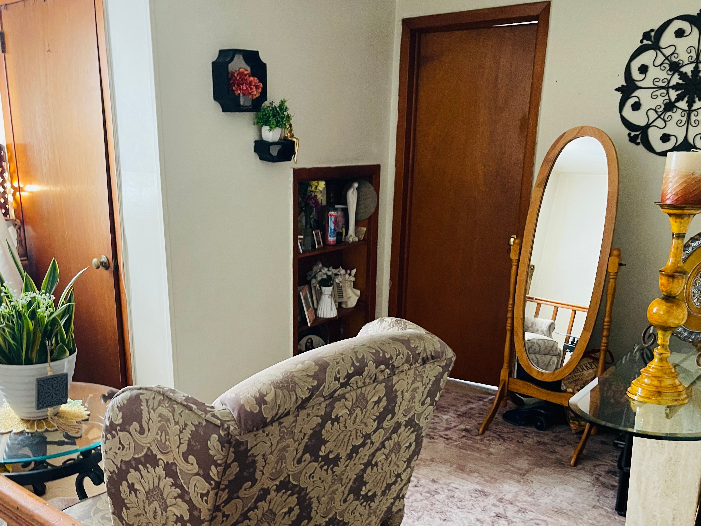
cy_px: 331
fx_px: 648
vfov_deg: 43.8
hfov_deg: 56.7
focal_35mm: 32
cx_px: 312
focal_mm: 5.1
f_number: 1.6
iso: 400
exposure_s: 1/40
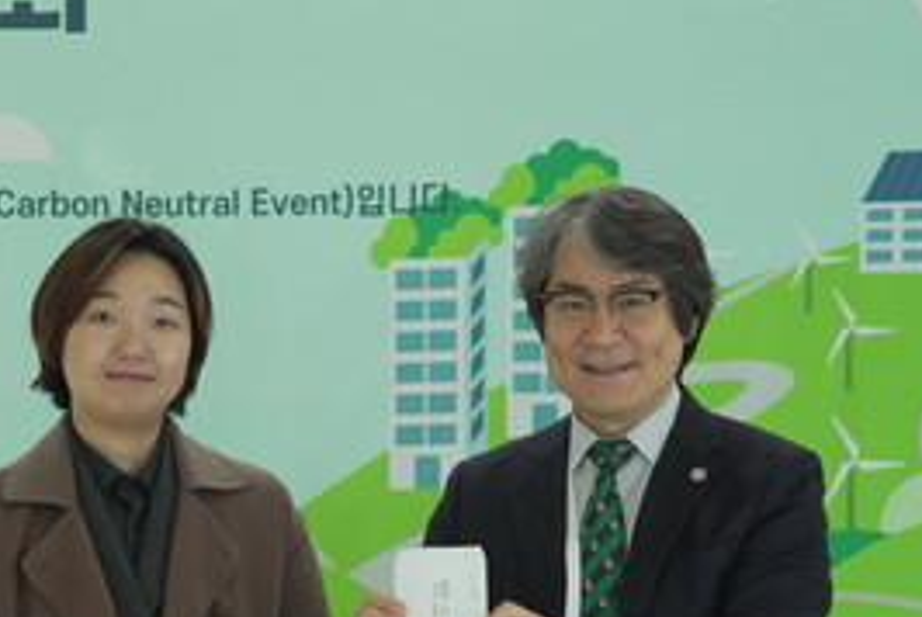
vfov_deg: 7.2
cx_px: 364
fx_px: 4923
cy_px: 581
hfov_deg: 10.7
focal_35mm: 192
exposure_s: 1/160
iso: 125
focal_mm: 85
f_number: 2.5
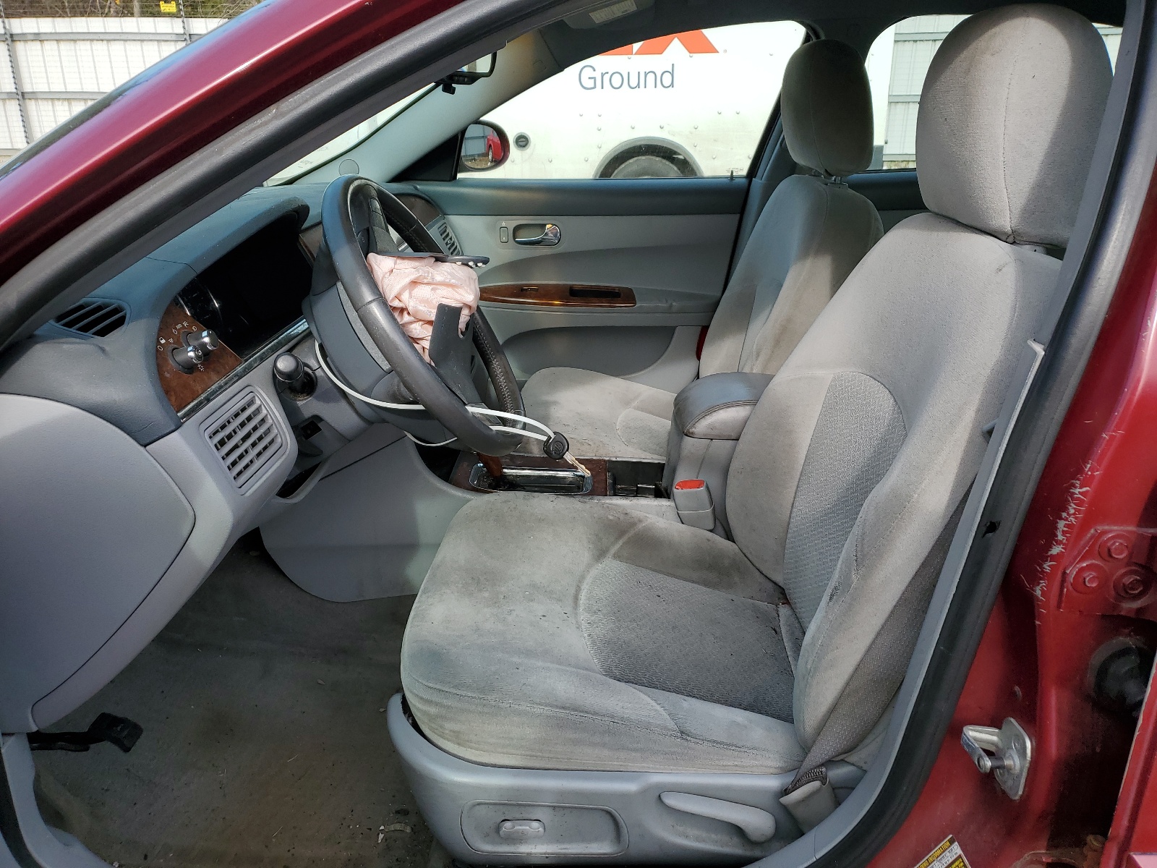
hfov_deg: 67.3
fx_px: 869
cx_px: 578
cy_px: 434
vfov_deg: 53.1
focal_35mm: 26
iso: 50
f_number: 1.5
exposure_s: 1/1429
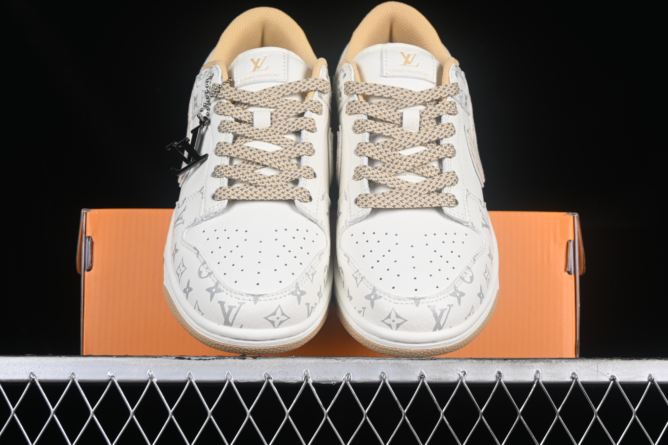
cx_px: 334
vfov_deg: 18.2
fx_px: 1392
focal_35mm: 75
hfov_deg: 27.0
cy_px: 222
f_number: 8
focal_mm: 50
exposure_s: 1/80
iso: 160
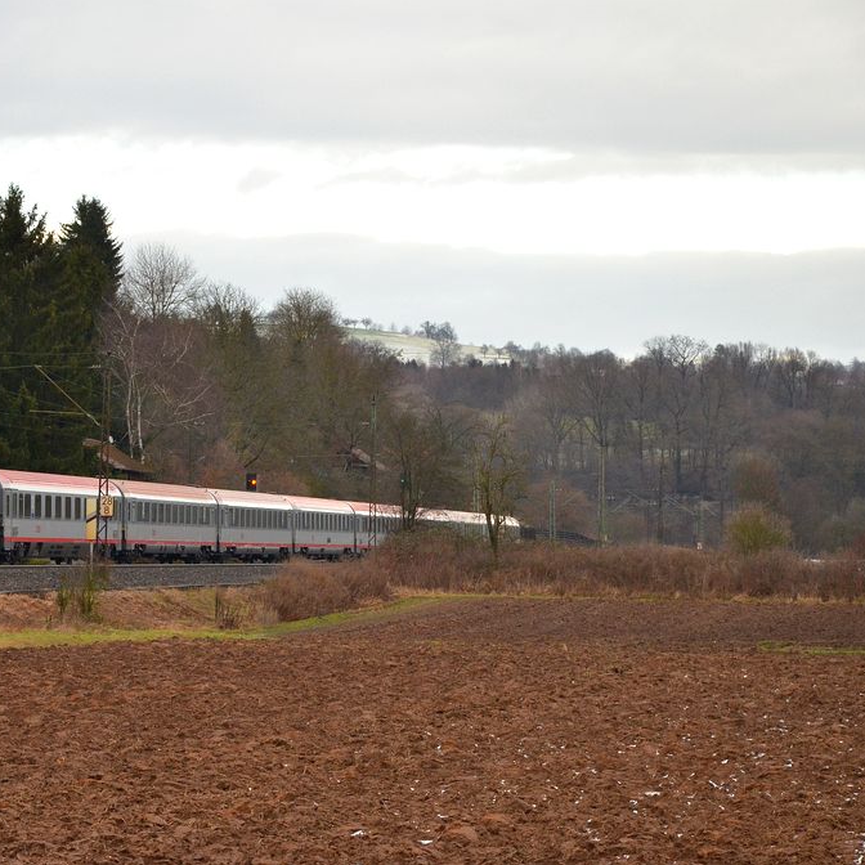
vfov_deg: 11.3
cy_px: 432
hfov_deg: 11.3
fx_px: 4382
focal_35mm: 155
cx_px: 236
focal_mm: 80
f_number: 7.1
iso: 1000
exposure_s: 1/500
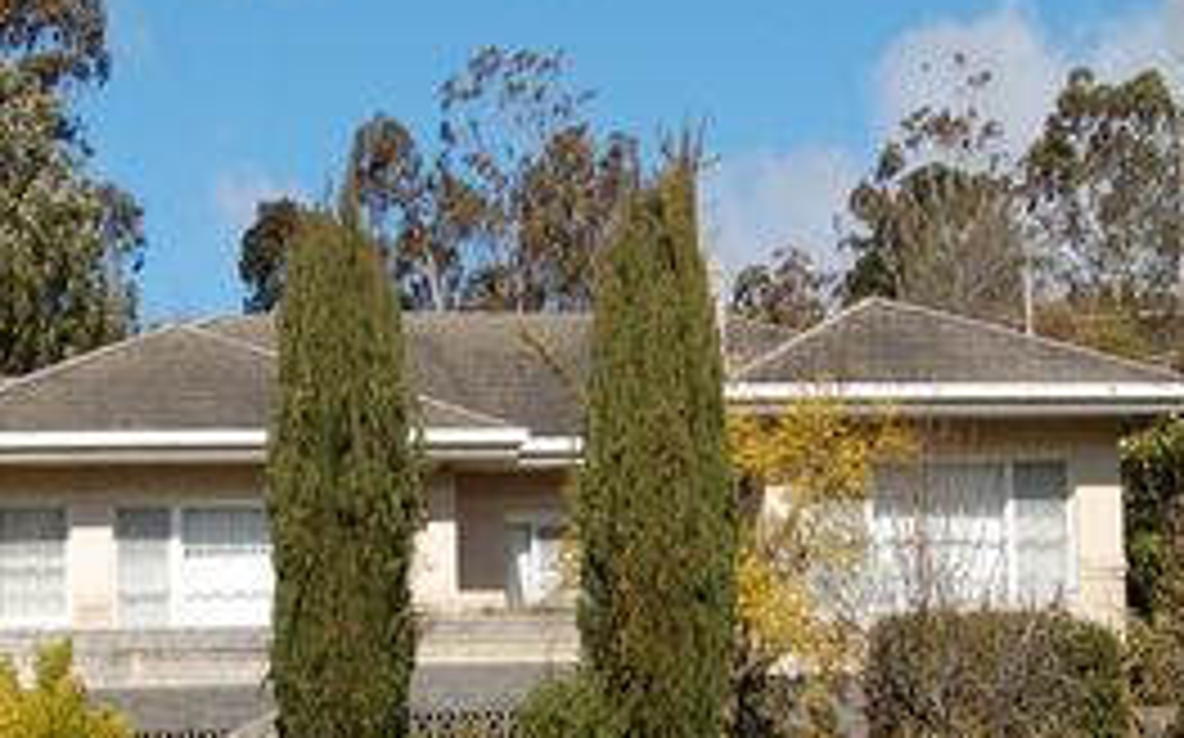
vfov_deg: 18.3
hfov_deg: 28.5
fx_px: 2290
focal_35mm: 71
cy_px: 317
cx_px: 266
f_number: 10
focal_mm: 26
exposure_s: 1/400
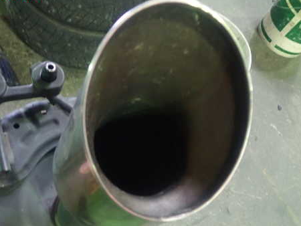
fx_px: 348
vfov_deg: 35.8
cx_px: 114
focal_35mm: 40
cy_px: 137
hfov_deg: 46.4
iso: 800
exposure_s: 1/30
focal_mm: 5.4
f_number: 2.3
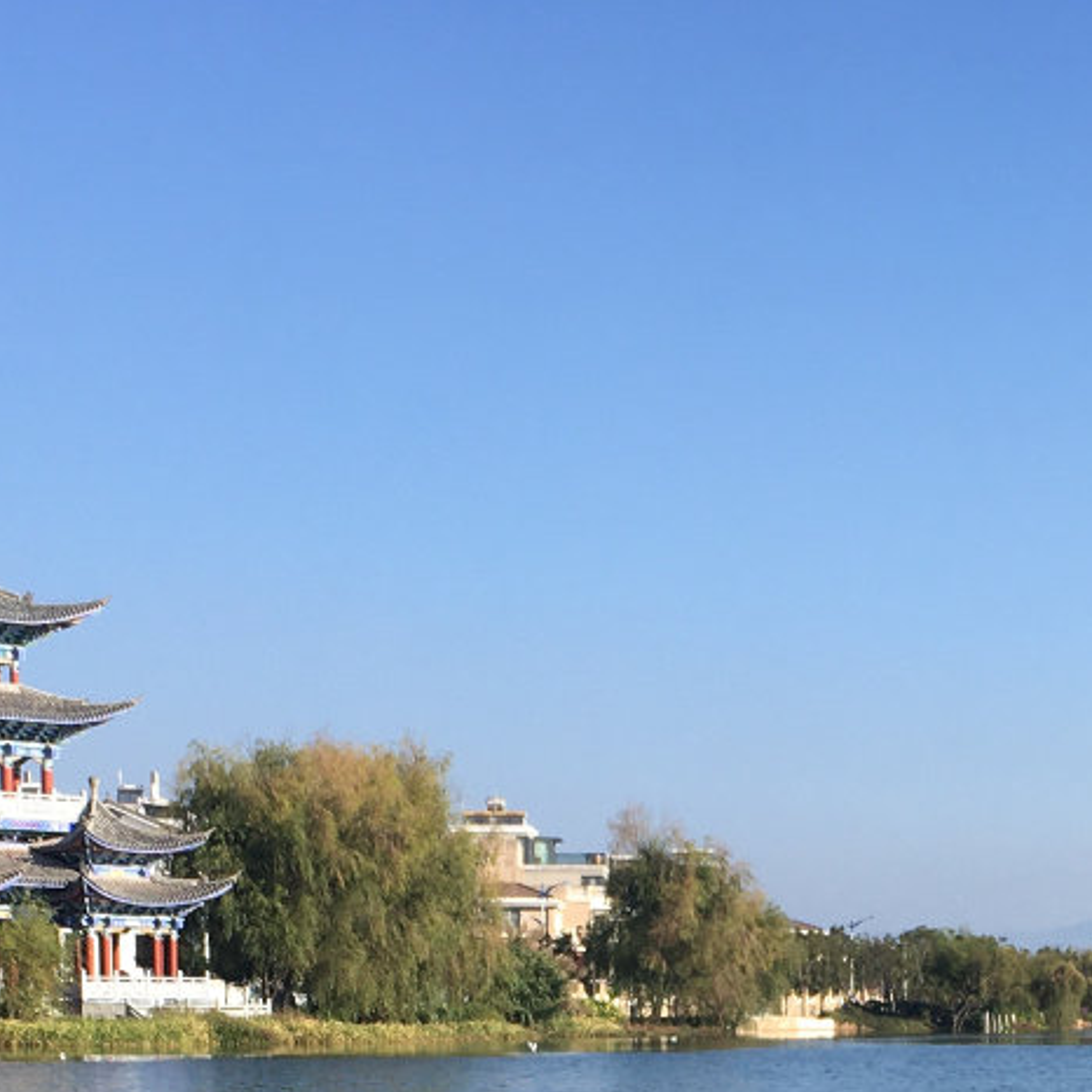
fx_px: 3141
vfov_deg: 18.6
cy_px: 1326
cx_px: 731
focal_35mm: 88
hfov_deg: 19.7
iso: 25
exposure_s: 1/884
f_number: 2.2
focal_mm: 4.15
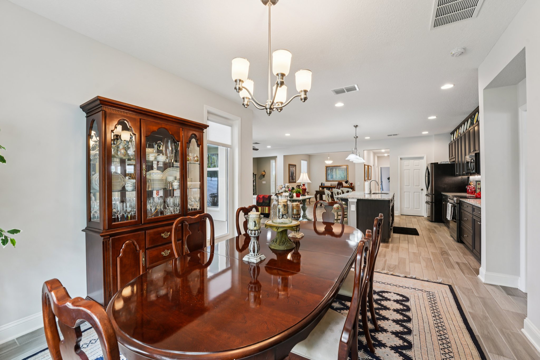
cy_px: 180
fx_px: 210
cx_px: 270
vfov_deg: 81.2
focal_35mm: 14
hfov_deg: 104.3
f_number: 10
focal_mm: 14
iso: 100
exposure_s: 1/4
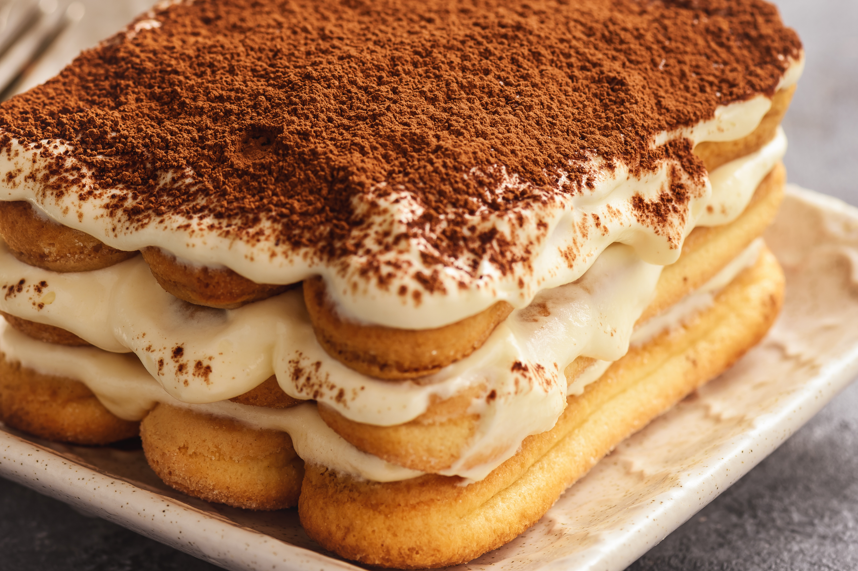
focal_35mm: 151
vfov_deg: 9.1
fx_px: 3597
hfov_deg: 13.6
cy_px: 205
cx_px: 324
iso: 50
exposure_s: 1/160
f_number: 9
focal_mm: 105
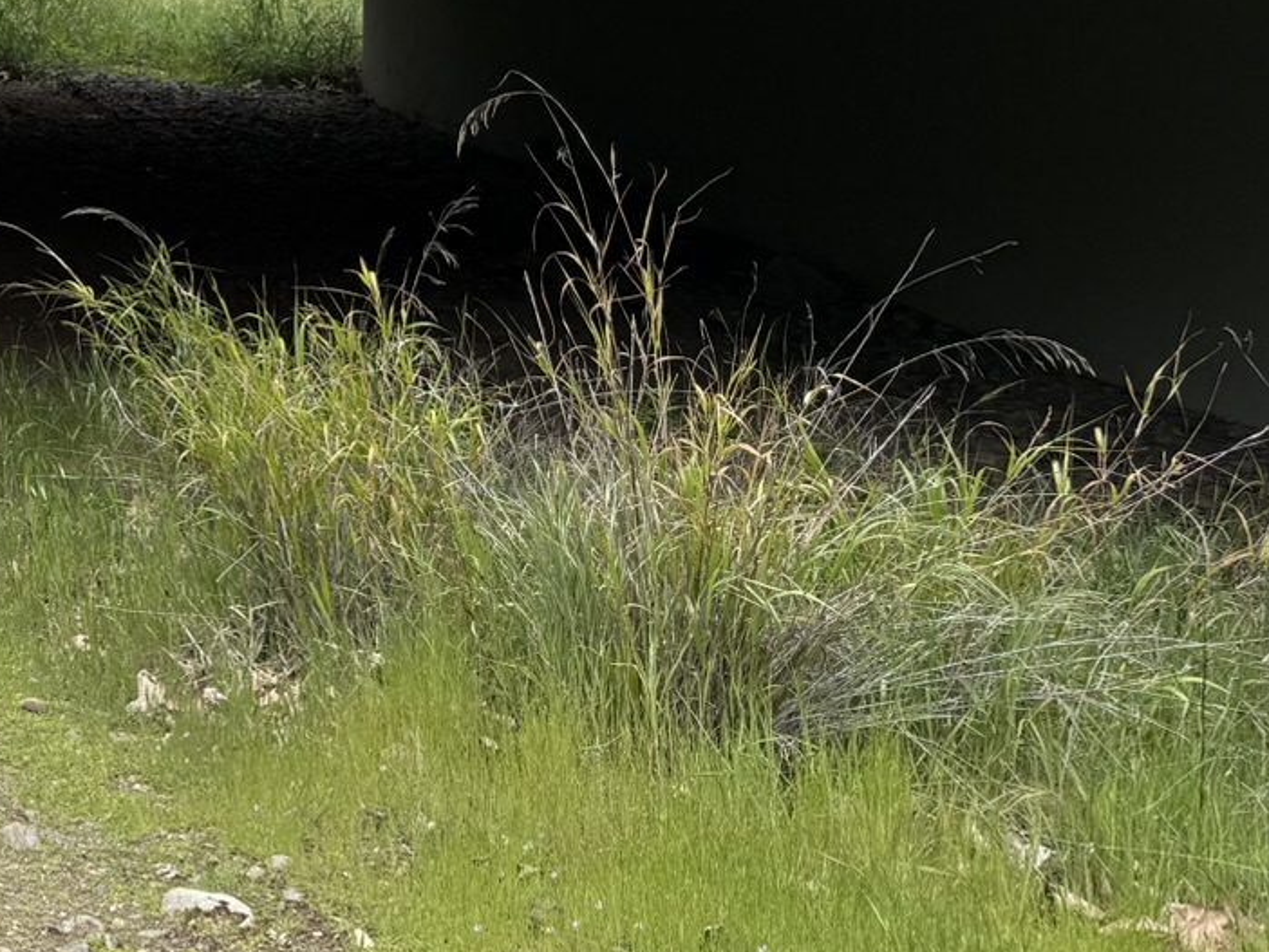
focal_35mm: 70
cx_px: -258
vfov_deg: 20.0
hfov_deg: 25.0
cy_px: -126
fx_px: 2567
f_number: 1.78
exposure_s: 1/2000
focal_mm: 6.76
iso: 80
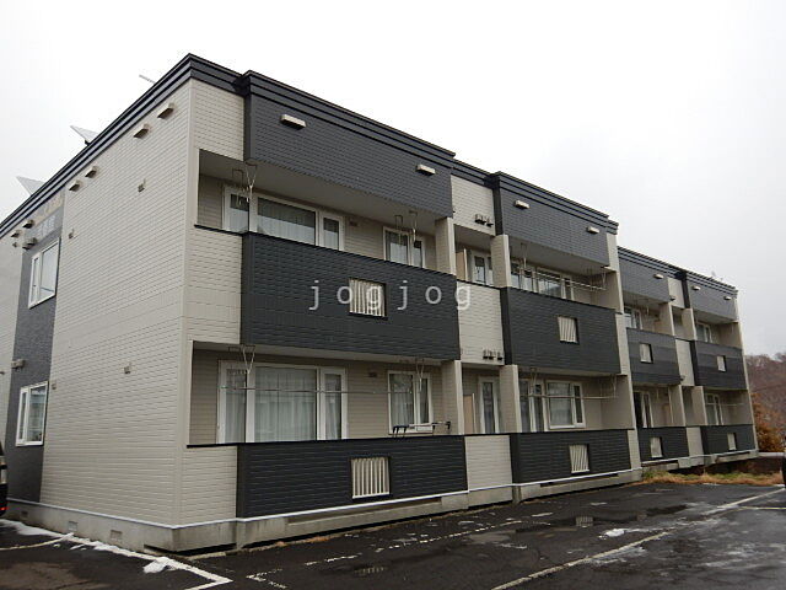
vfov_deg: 48.2
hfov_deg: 61.7
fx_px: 658
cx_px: 393
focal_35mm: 29
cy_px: 295
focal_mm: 5.1
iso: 125
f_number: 2.8
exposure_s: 1/500
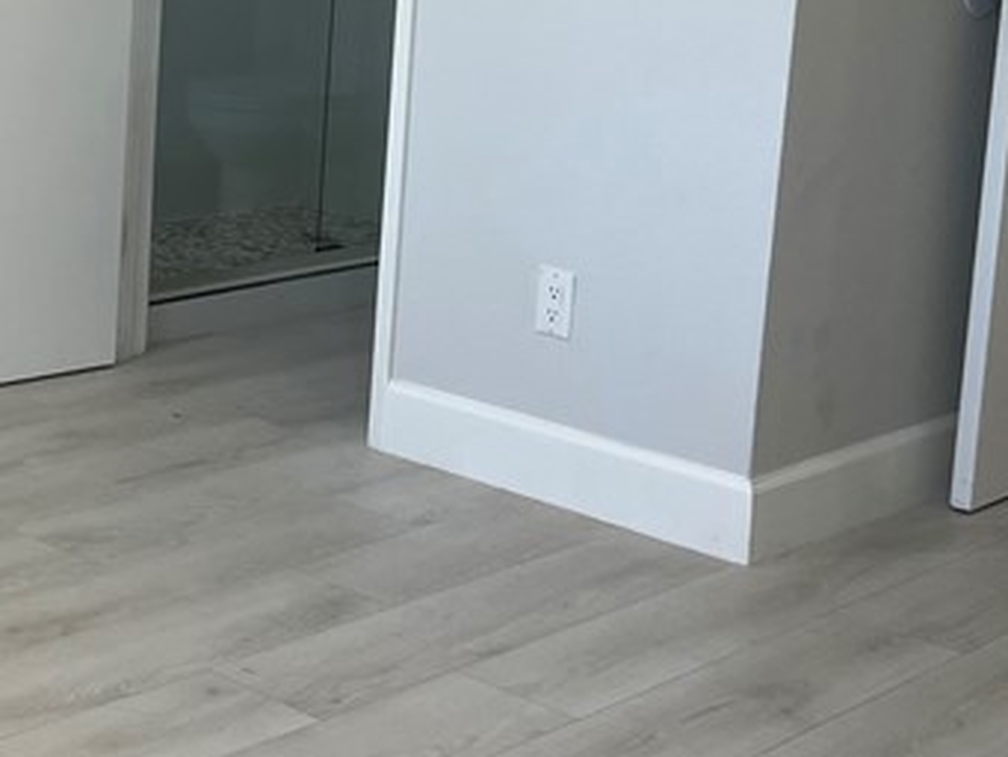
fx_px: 2272
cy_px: 210
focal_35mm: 78
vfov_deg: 18.8
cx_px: 0
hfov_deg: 23.9
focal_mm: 5.7
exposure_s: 1/120
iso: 80
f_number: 1.5
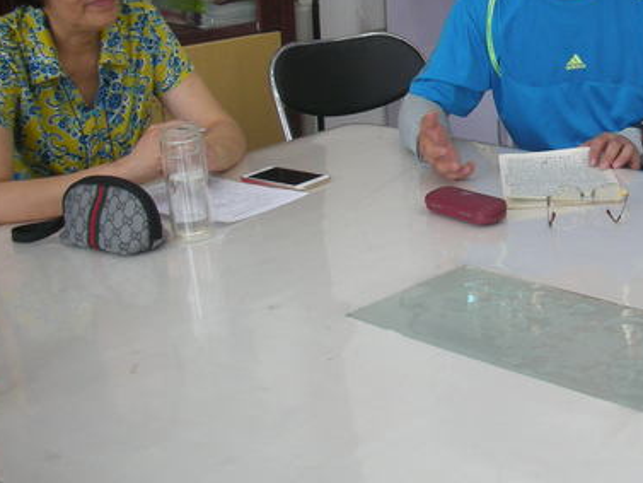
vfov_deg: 22.4
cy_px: 112
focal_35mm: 65
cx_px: 546
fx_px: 1208
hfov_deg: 28.9
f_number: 2.8
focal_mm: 5.8
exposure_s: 1/34
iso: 59
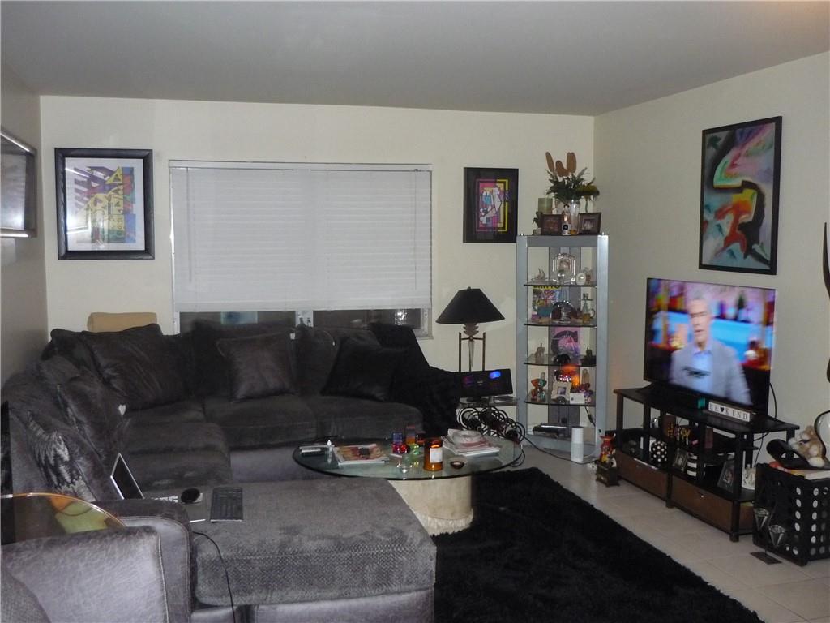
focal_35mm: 33
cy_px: 312
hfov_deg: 55.4
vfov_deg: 42.9
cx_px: 415
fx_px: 791
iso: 400
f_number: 2.8
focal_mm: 5.5
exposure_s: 1/30
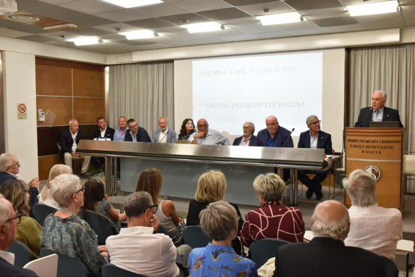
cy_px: 138
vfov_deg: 37.9
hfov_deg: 54.4
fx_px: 404
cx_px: 208
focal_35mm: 35
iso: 2500
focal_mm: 35
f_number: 5.6
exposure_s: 1/160
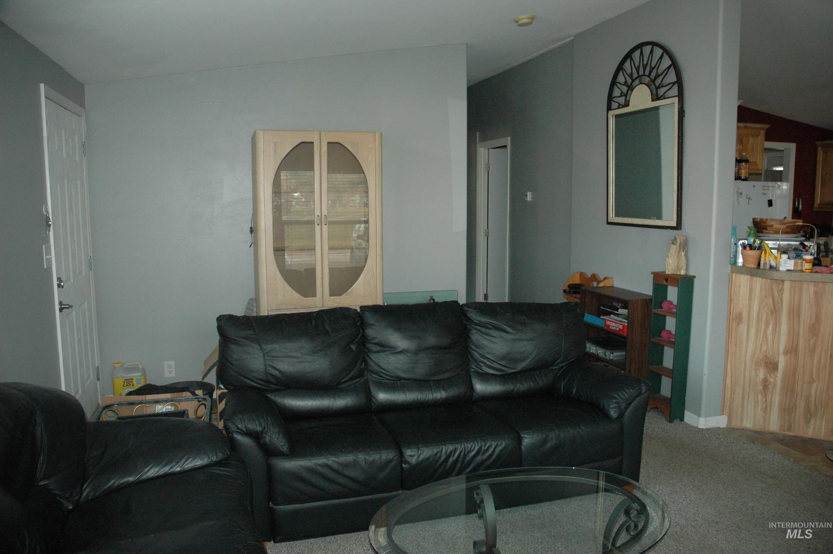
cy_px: 277
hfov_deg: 67.4
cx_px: 416
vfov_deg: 47.8
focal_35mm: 27
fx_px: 624
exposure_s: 1/60
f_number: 4
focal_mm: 18
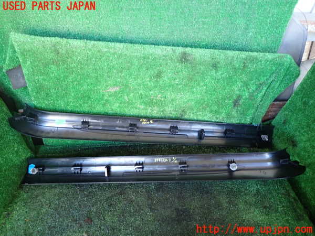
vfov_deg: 54.9
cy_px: 118
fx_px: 227
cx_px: 158
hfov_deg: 69.4
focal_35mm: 25
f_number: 2
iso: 250
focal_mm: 4.5
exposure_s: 1/30
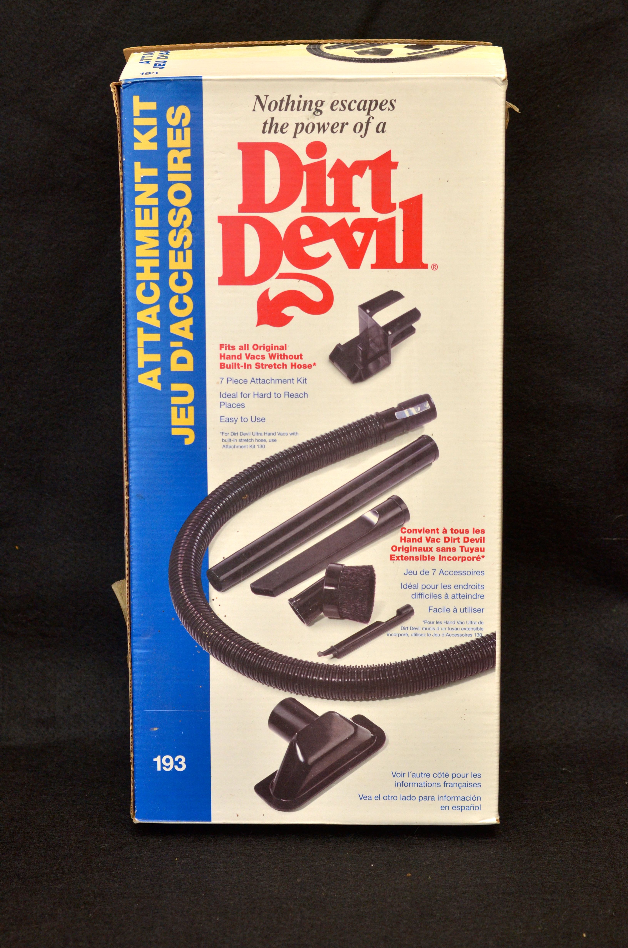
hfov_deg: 19.6
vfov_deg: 29.3
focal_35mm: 69
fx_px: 1814
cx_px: 314
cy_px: 474
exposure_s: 1/160
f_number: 5.6
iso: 800
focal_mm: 46
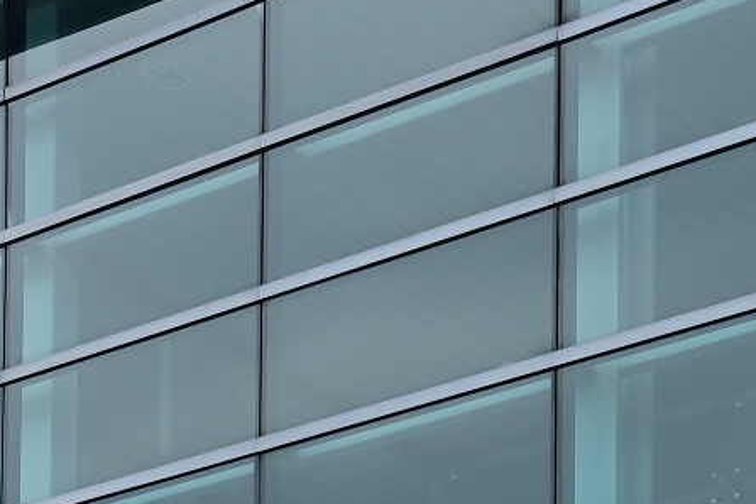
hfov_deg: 11.3
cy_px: 1524
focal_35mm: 176
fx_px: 3696
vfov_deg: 7.0
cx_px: -323
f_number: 4.5
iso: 160
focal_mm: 26
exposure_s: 1/160
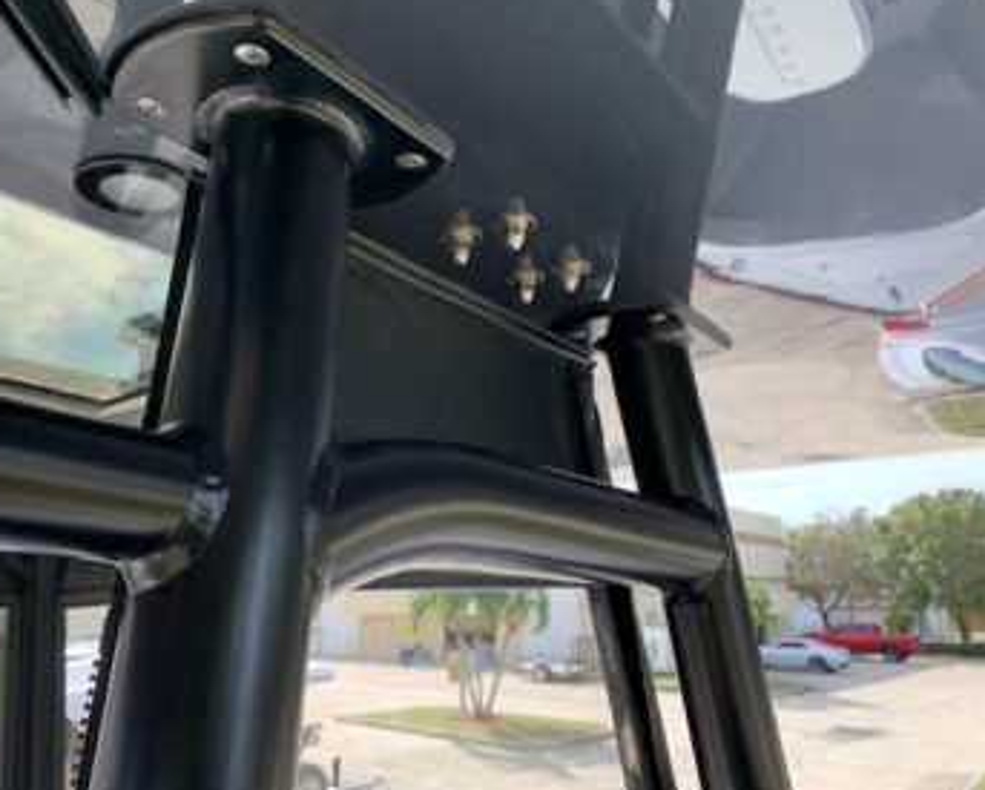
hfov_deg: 62.1
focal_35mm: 28
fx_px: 817
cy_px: 391
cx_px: 452
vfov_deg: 51.6
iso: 25
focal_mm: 4.25
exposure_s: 1/413
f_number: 1.8
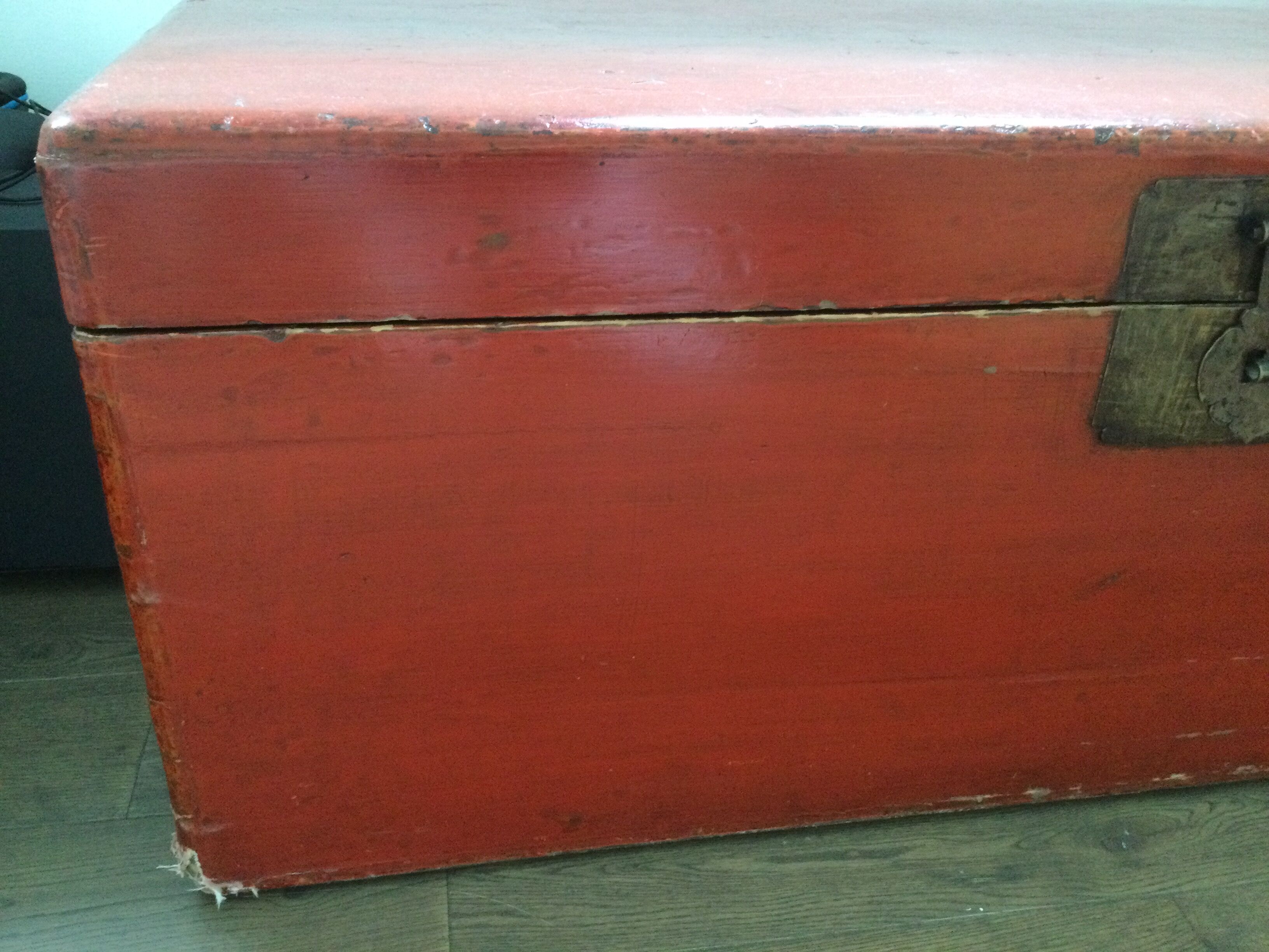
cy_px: 476
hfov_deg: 58.4
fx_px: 1136
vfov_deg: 45.4
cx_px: 634
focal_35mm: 31
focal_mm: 3.3
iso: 400
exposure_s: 1/17
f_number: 2.4
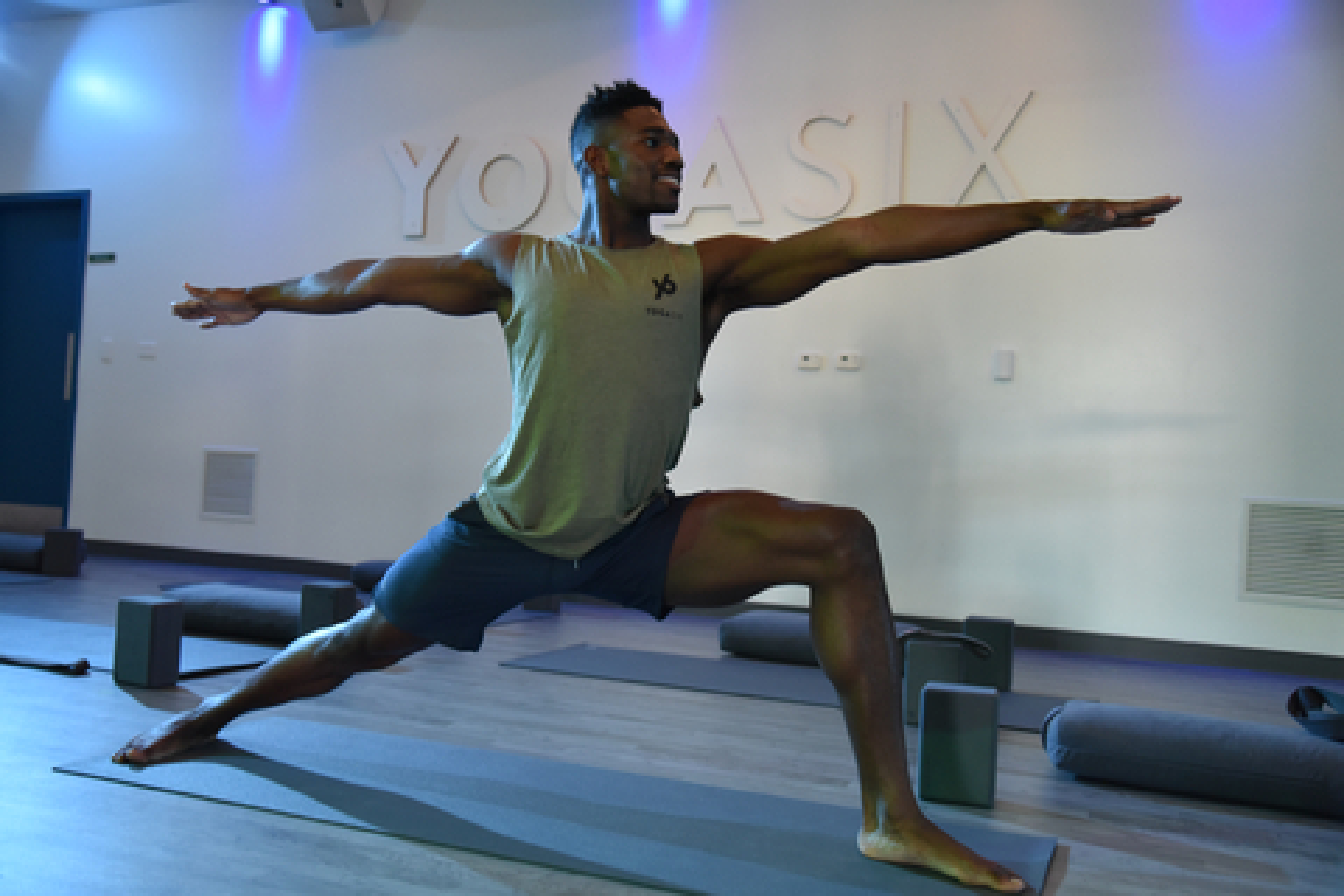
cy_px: 448
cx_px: 672
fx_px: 1195
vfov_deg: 41.1
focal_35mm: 32
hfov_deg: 58.7
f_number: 4
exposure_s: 1/60
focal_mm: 32
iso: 2800
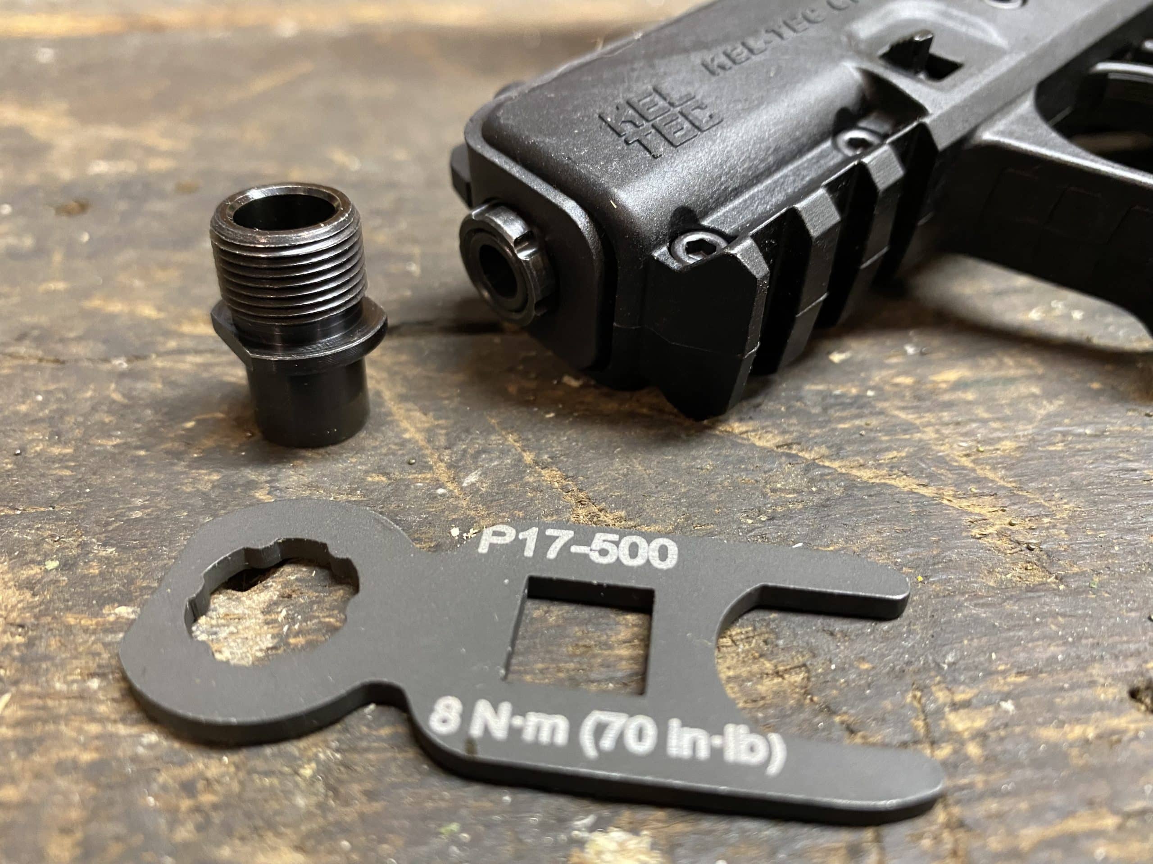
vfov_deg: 53.1
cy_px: 432
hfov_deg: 67.3
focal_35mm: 26
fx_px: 866
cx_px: 576
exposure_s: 1/40
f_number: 1.8
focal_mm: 4.25
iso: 400
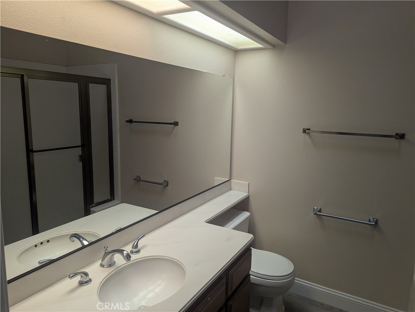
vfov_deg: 56.9
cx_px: 208
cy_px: 156
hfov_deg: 71.5
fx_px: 288
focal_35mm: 24
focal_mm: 6.81
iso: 100
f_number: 1.85
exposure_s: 1/120
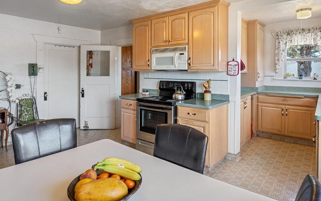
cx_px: 177
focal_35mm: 23
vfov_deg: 53.1
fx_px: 198
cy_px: 75
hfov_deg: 77.8
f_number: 8
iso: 100
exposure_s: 1/4
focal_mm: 17.5
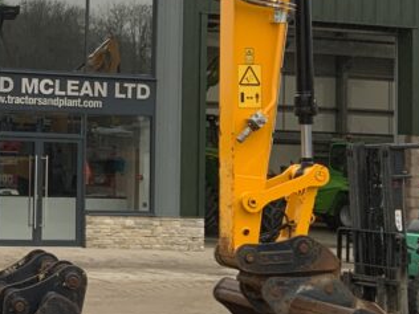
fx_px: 1138
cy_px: 89
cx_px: -113
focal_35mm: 94
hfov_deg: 19.4
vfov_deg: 15.7
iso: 20
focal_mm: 3
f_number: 1.8
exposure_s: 1/122
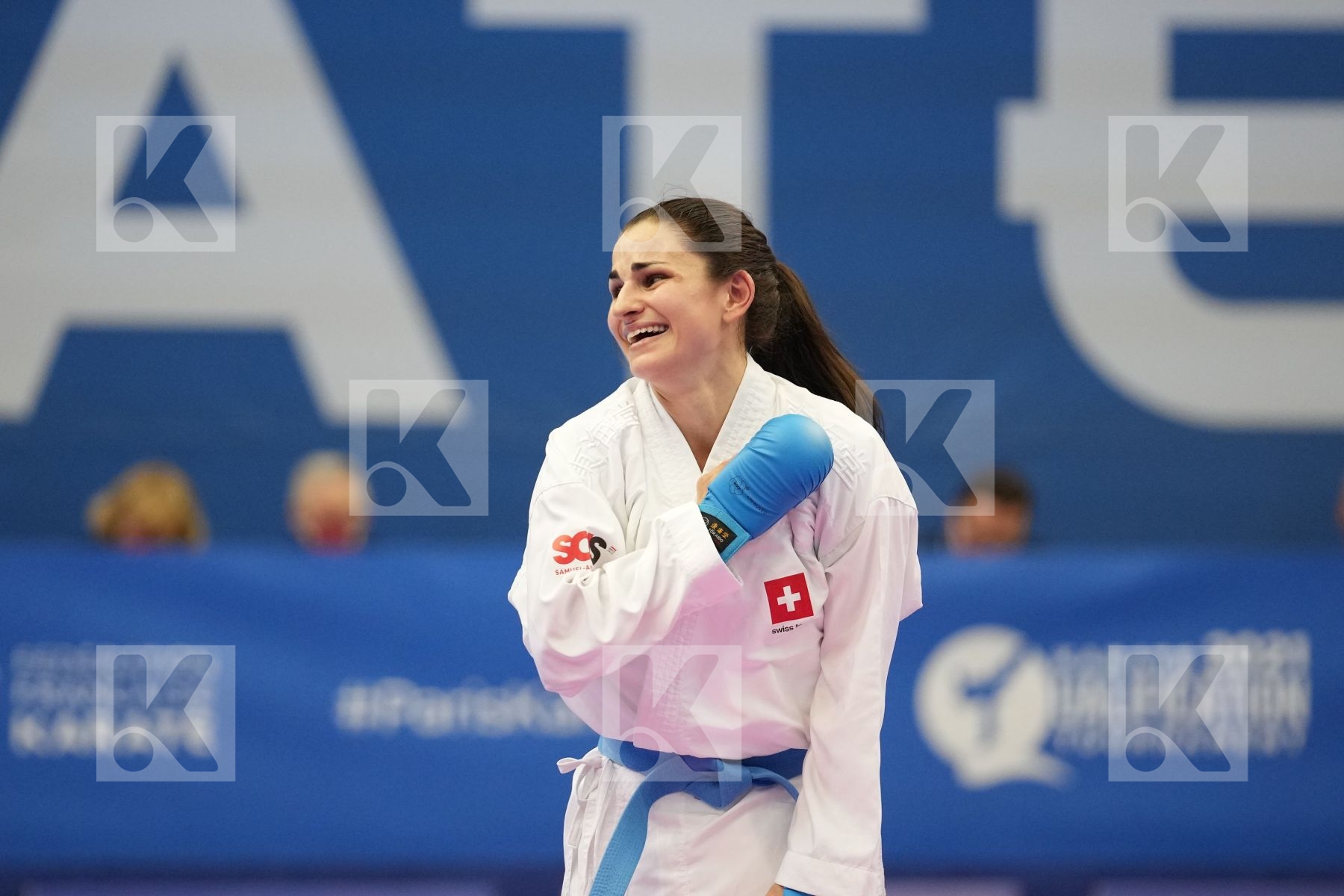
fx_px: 11199
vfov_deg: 4.6
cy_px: 448
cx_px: 672
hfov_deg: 6.9
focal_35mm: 300
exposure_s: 1/1000
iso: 2500
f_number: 2.8
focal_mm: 200
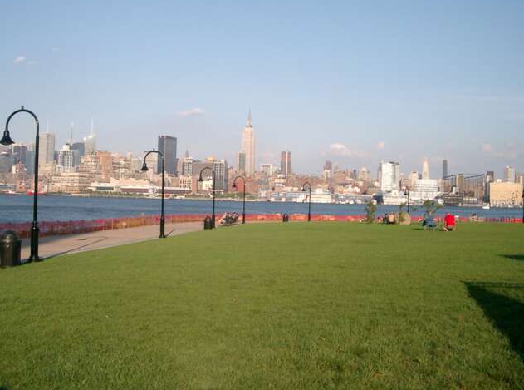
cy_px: 163
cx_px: 238
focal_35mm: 45
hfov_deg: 42.2
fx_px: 679
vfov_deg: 31.9
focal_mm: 7.6
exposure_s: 1/640
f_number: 5
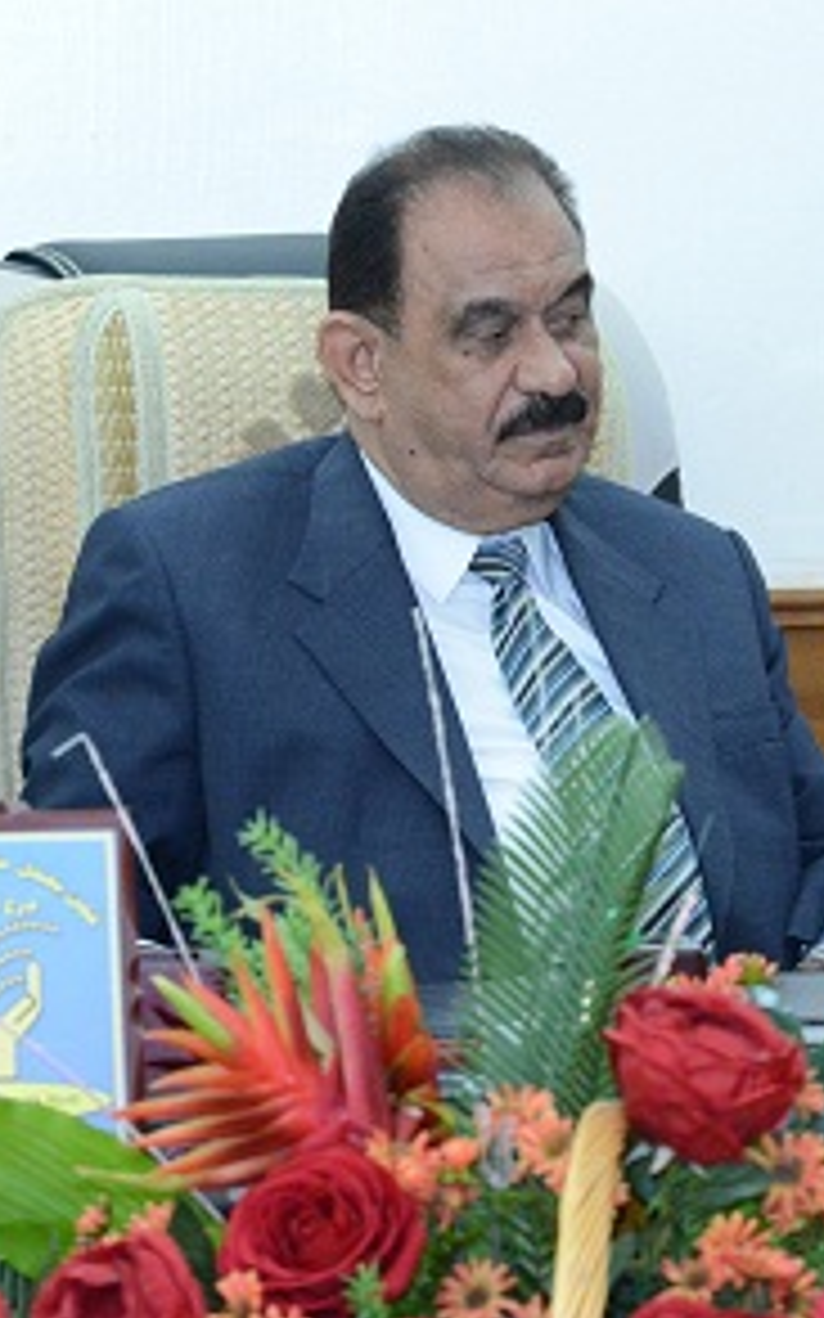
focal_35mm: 231
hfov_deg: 5.7
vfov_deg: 9.1
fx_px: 8304
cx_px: 540
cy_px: 659
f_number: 11
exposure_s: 1/60
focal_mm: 150
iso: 6400
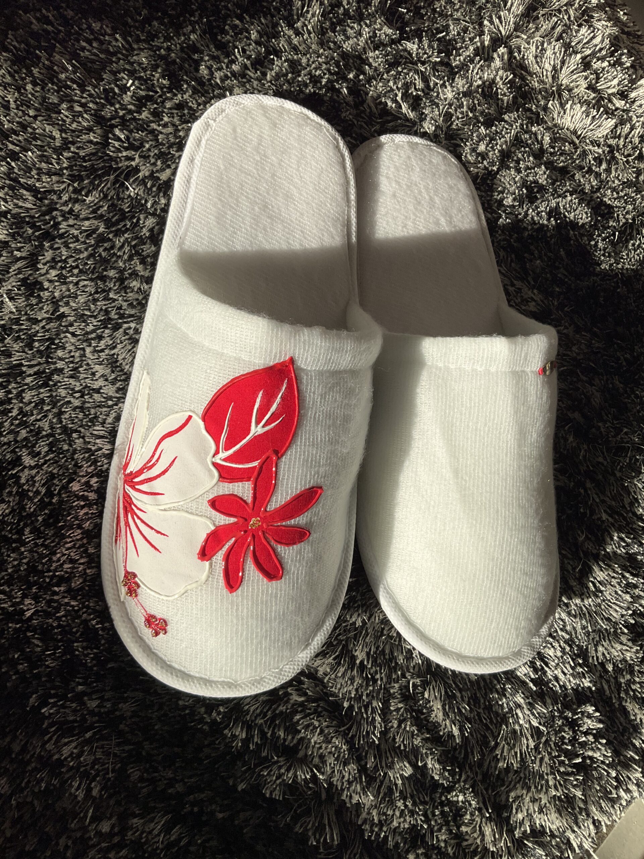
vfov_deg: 61.7
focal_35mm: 29
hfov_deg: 48.2
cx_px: 322
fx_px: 719
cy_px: 430
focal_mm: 3
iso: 25
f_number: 1.8
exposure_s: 1/2058
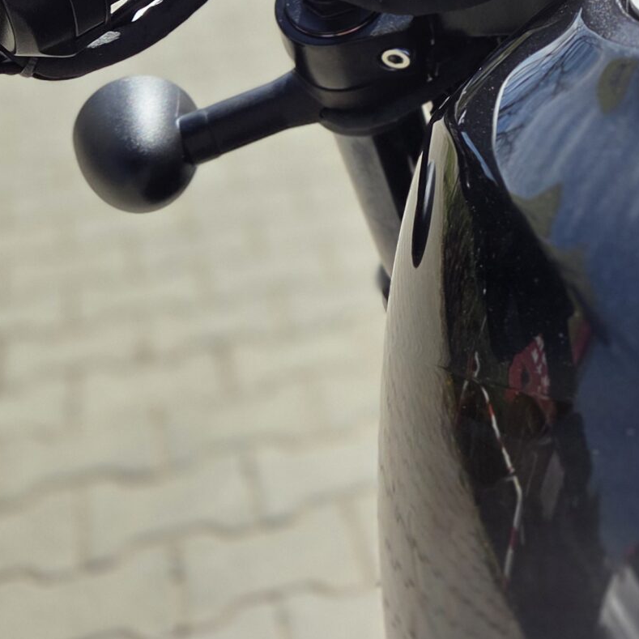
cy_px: -30
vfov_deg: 24.6
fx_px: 1378
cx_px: 577
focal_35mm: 66
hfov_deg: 25.3
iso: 80
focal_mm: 5.4
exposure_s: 1/4885
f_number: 1.8
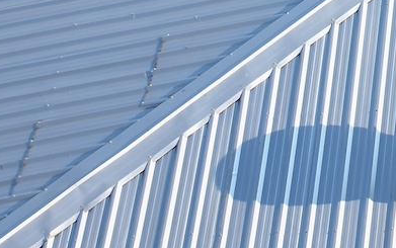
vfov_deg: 6.0
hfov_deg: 9.5
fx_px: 2279
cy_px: -310
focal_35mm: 211
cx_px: 692
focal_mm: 30
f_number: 5.6
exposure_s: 1/320
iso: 100
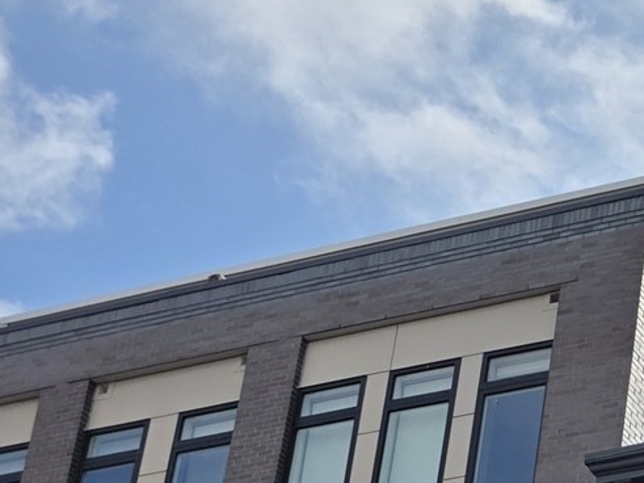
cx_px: 1167
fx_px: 1786
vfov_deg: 13.5
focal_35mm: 96
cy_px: 929
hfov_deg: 16.8
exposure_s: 1/7944
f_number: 1.7
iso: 50
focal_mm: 6.3
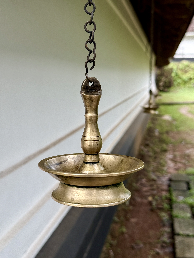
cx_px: 97
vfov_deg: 39.7
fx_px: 359
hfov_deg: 30.3
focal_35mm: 48
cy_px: 129
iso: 64
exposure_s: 1/263
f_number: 1.78
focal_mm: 6.76
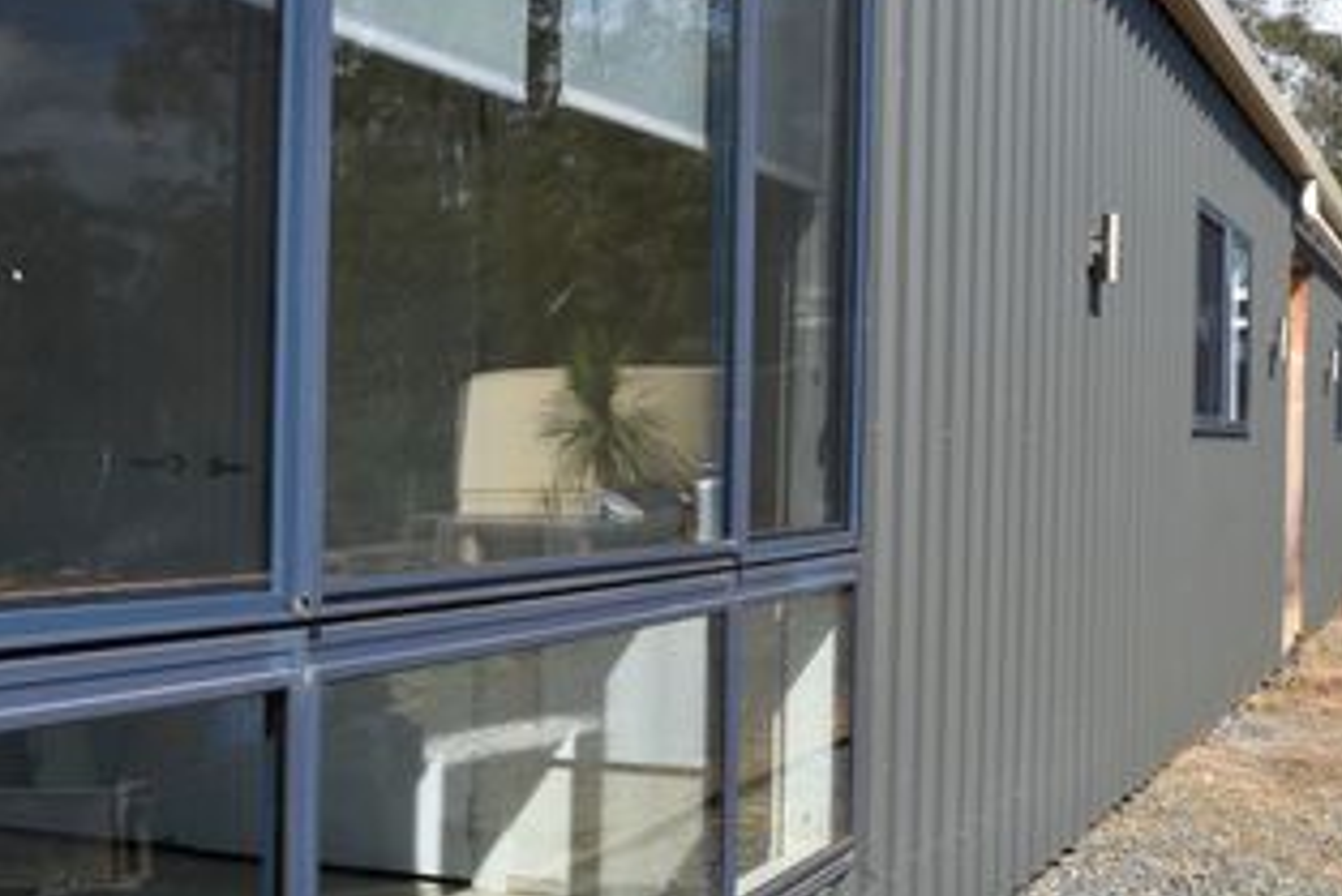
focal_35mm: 54
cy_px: 405
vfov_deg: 25.1
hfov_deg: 36.8
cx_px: 759
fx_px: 2014
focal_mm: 24
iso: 100
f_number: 8
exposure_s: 1/250
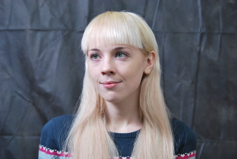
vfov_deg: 11.4
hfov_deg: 17.0
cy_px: 80
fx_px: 791
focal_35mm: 120
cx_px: 118
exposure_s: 1/160
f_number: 5.6
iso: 200
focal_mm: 80
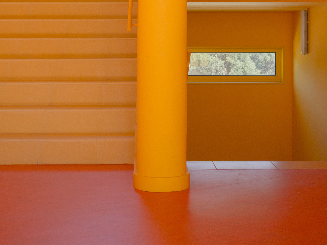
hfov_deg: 31.7
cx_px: 163
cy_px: 8
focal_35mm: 61
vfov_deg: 23.2
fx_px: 576
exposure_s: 1/100
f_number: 3.2
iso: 125
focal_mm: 15.45
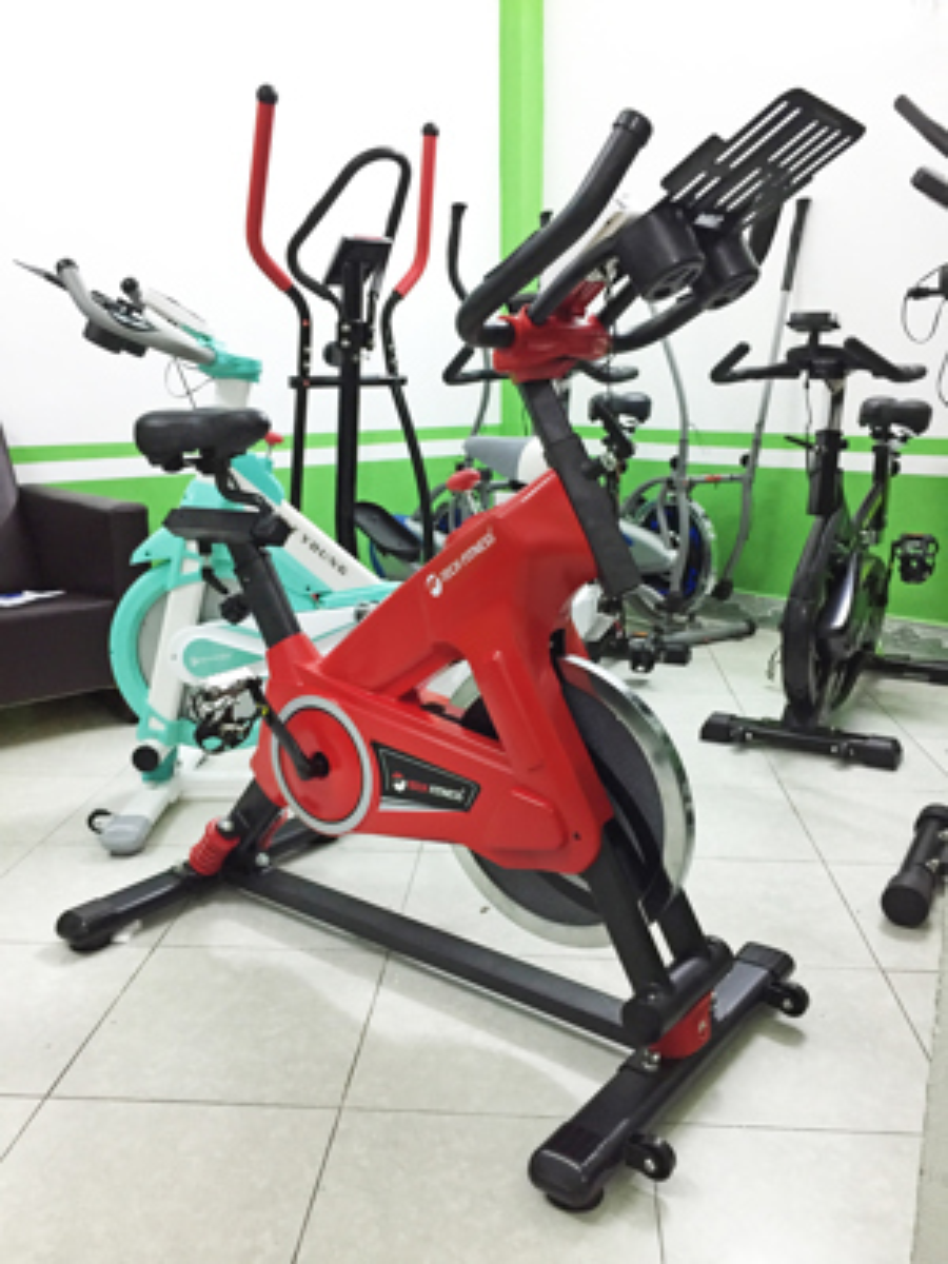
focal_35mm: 29
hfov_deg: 48.2
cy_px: 632
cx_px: 474
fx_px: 1059
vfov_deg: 61.7
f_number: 2.2
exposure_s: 1/25
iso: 250
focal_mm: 4.15
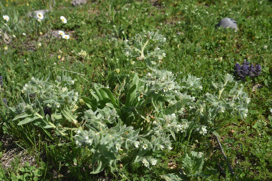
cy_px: 90
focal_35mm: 56
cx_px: 136
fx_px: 423
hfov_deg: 35.6
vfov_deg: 24.2
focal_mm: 56
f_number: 10
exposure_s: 1/200
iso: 125
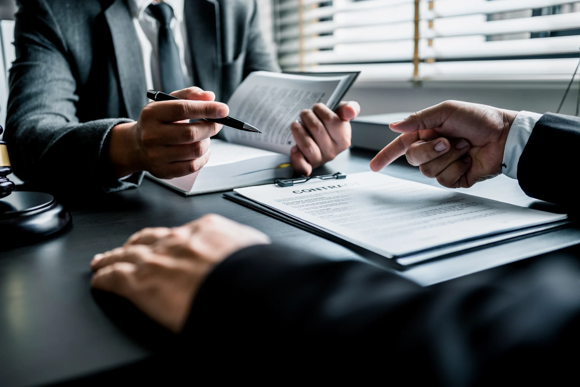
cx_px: 290
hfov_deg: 54.4
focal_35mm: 35
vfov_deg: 37.9
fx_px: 564
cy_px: 194
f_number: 2.8
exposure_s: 1/125
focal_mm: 35
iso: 160
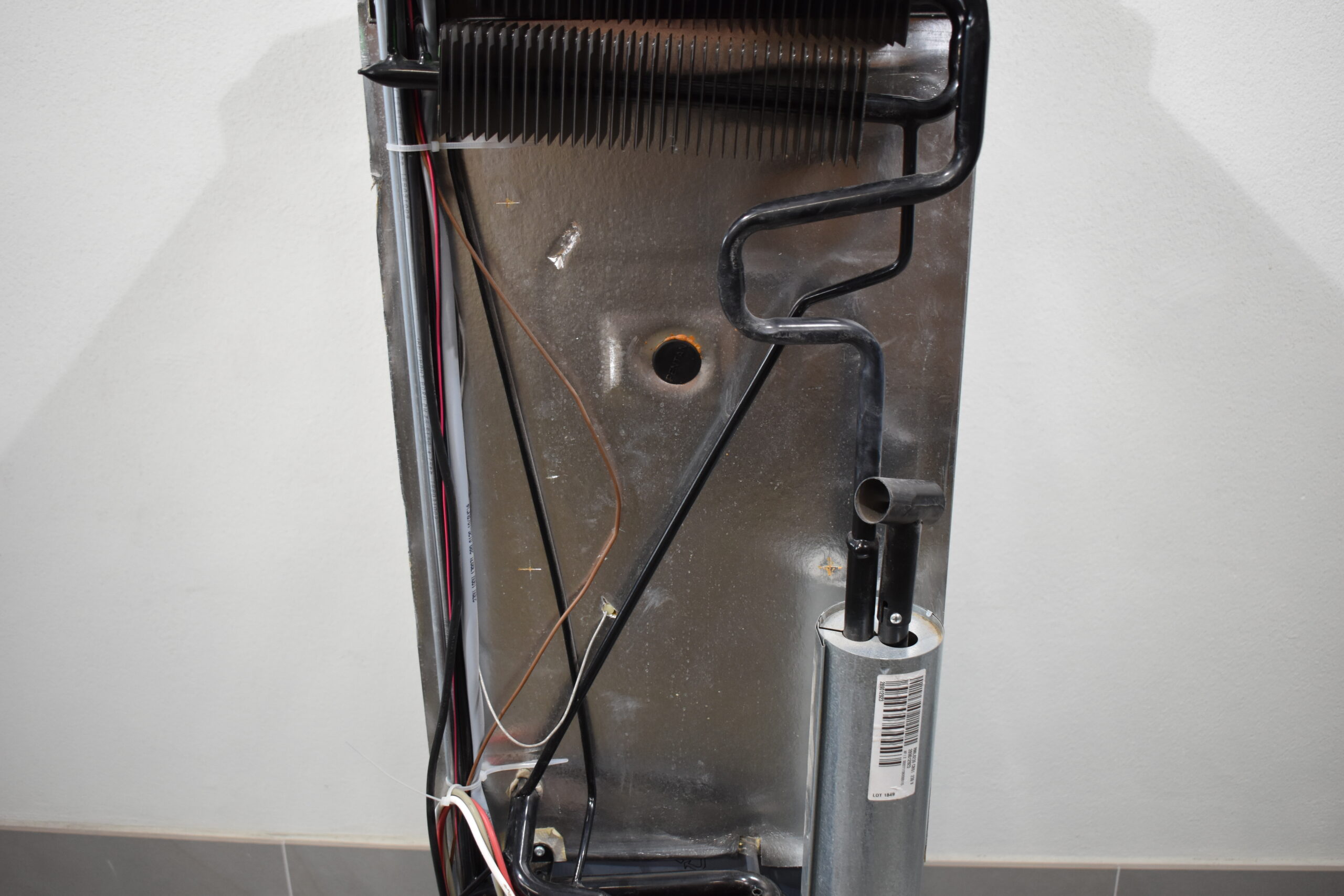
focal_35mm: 36
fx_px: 1344
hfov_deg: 53.1
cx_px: 672
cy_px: 448
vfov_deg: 36.9
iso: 800
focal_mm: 24
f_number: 3.8
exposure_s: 1/125
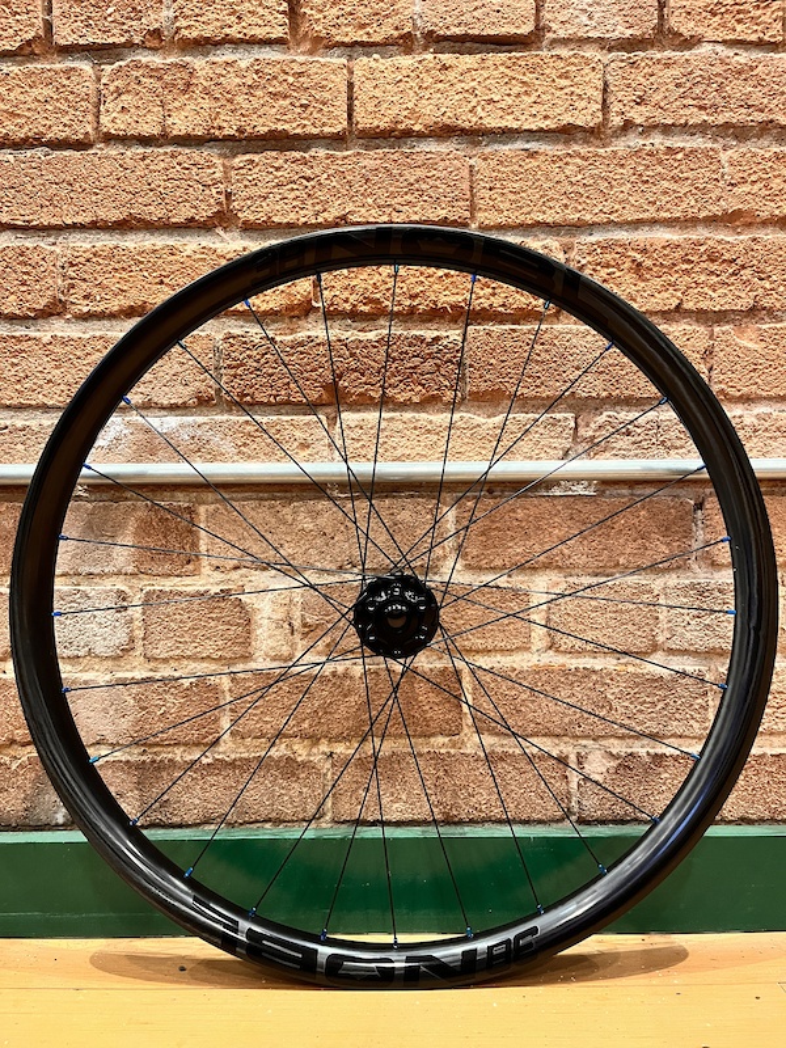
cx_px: 393
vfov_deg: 67.3
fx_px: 787
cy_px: 524
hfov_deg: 53.1
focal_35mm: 26
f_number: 1.6
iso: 500
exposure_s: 1/40
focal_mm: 5.1
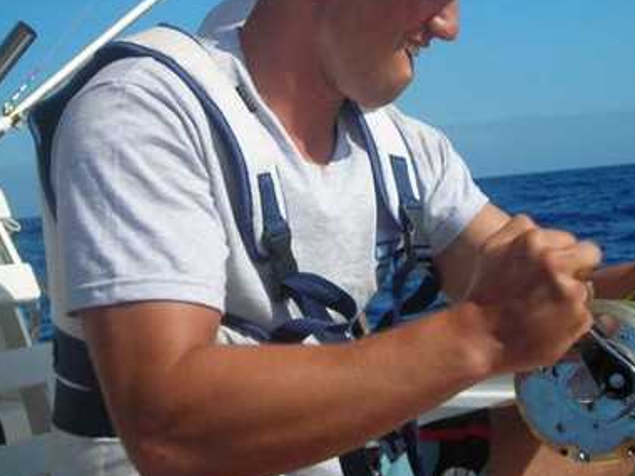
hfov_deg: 30.7
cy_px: 119
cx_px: 304
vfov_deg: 23.1
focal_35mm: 63
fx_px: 1156
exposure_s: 1/291
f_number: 6.4
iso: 50
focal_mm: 6.3
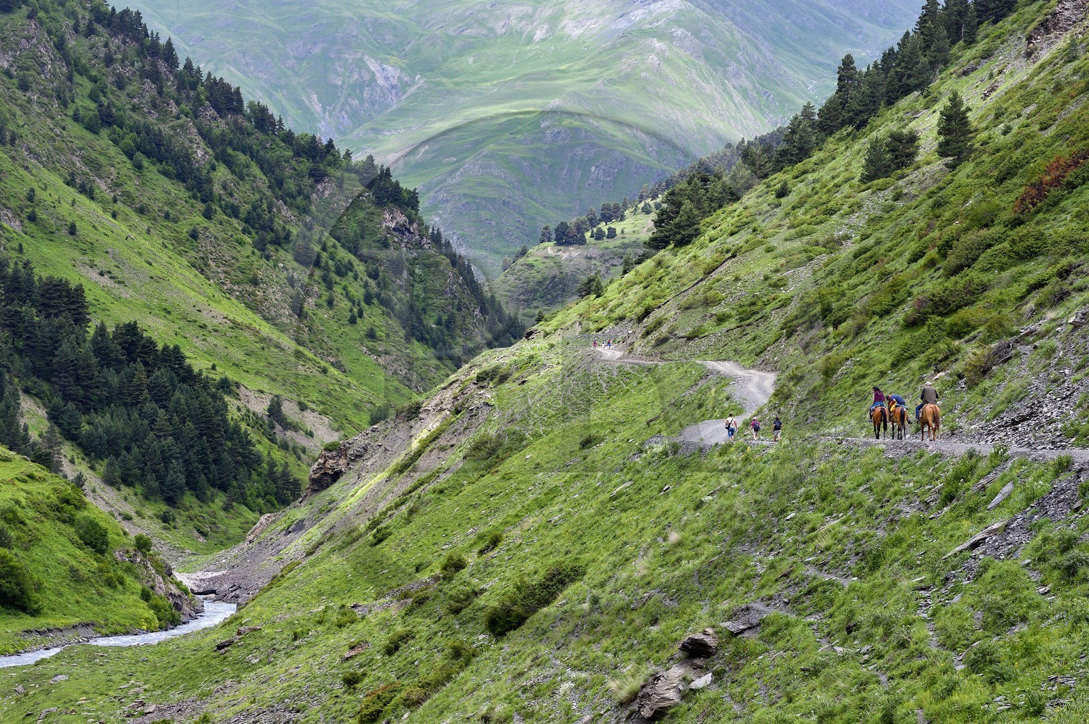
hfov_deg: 20.0
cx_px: 544
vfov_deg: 13.4
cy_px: 362
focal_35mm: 102
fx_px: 3083
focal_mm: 102
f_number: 10
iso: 320
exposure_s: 1/250
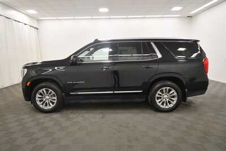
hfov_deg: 81.2
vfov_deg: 59.5
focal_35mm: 21
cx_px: 113
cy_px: 76
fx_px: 132
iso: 800
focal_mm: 14
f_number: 5
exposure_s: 1/125
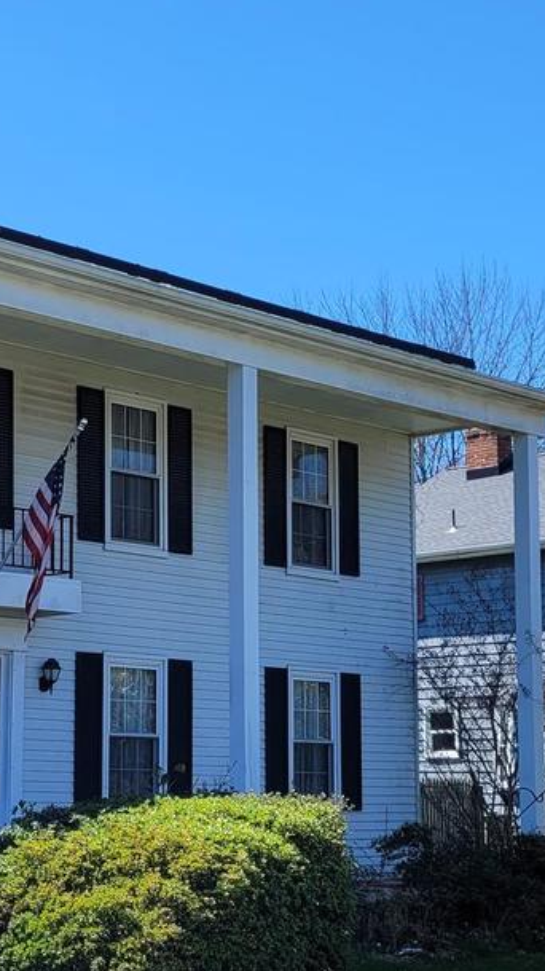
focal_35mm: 67
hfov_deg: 17.6
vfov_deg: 31.3
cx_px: 25
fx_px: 1723
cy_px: 614
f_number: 1.8
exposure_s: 1/1645
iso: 40
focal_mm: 5.4
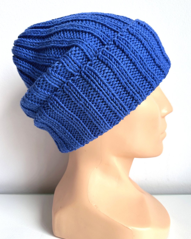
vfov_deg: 66.0
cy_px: 127
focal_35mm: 26
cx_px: 93
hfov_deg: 54.9
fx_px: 184
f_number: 1.78
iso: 64
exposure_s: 1/143
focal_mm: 6.86
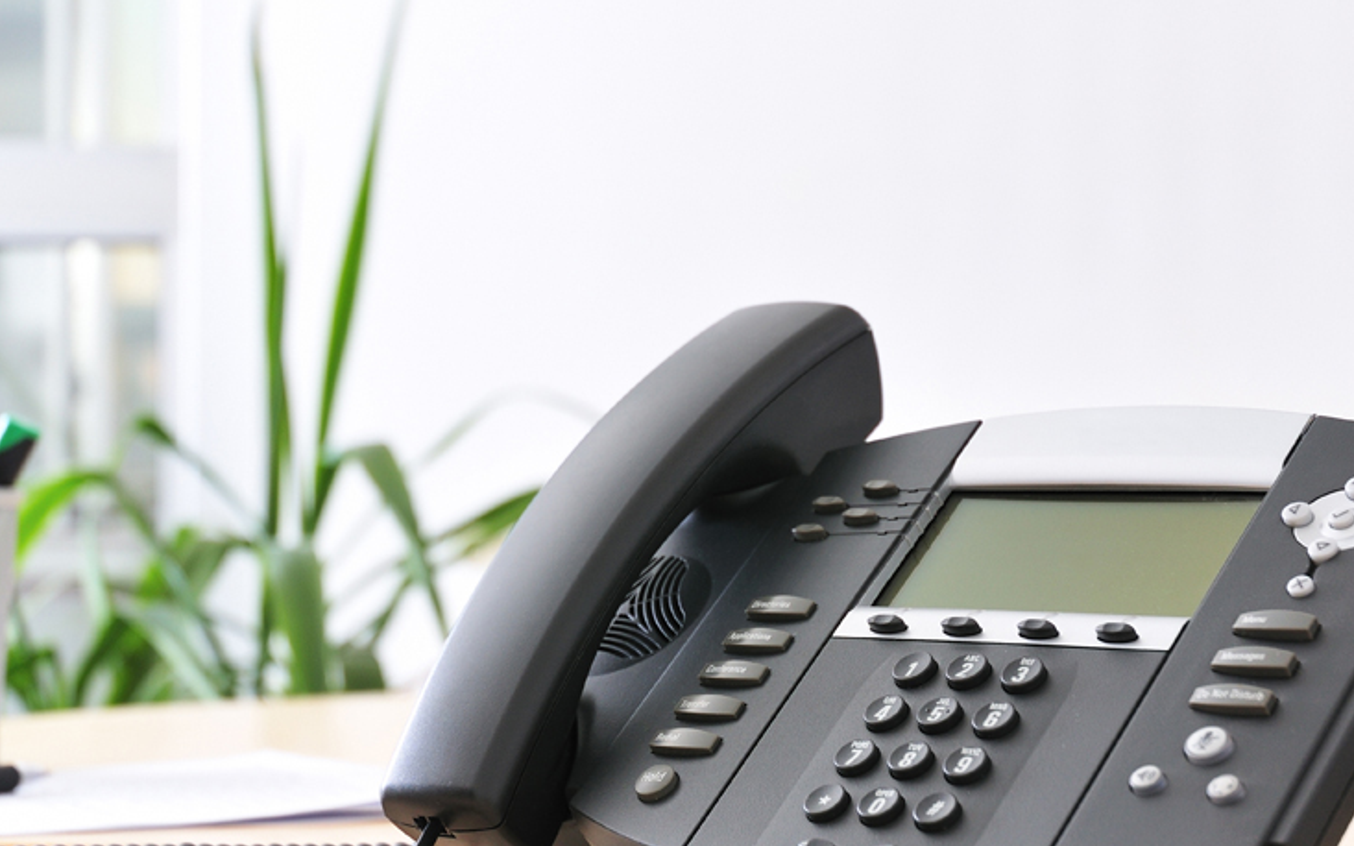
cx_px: 648
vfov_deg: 13.1
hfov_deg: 20.8
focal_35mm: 100
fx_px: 3690
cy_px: 414
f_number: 4.5
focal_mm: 48
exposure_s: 1/125
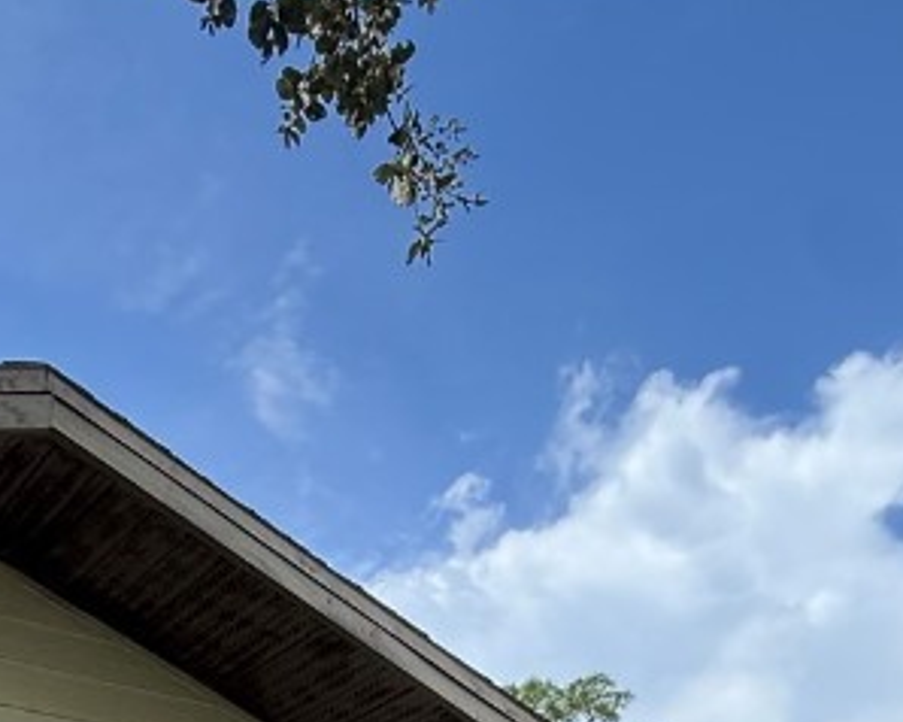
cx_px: 145
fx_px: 1255
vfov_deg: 24.0
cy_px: 1132
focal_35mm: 47
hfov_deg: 37.7
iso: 64
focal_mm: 2.22
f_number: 2.2
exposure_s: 1/717
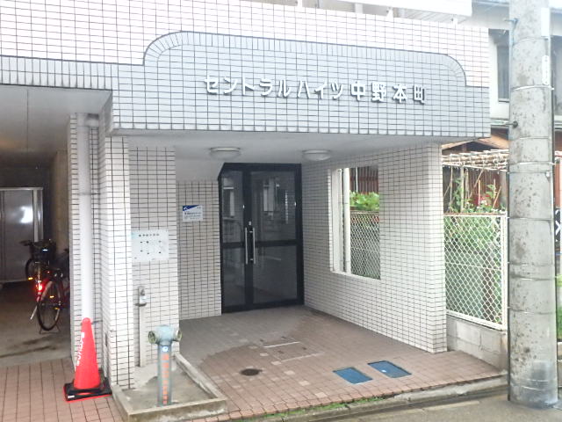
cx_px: 281
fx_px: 503
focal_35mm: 31
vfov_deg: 45.4
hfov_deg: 58.4
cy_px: 211
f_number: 4.7
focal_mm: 5.6
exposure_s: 1/40
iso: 1600
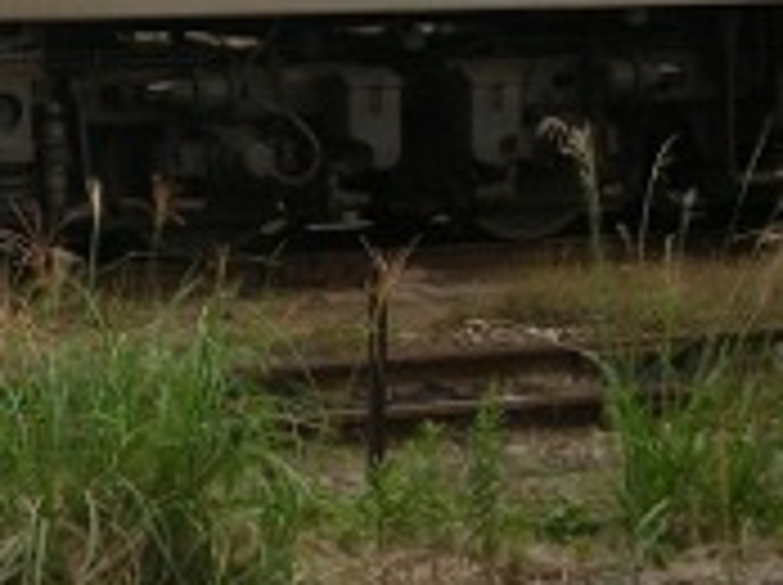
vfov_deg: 10.4
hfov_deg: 13.8
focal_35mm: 138
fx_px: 3117
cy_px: -248
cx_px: -202
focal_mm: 8
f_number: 3.2
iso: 50
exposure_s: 1/21.3
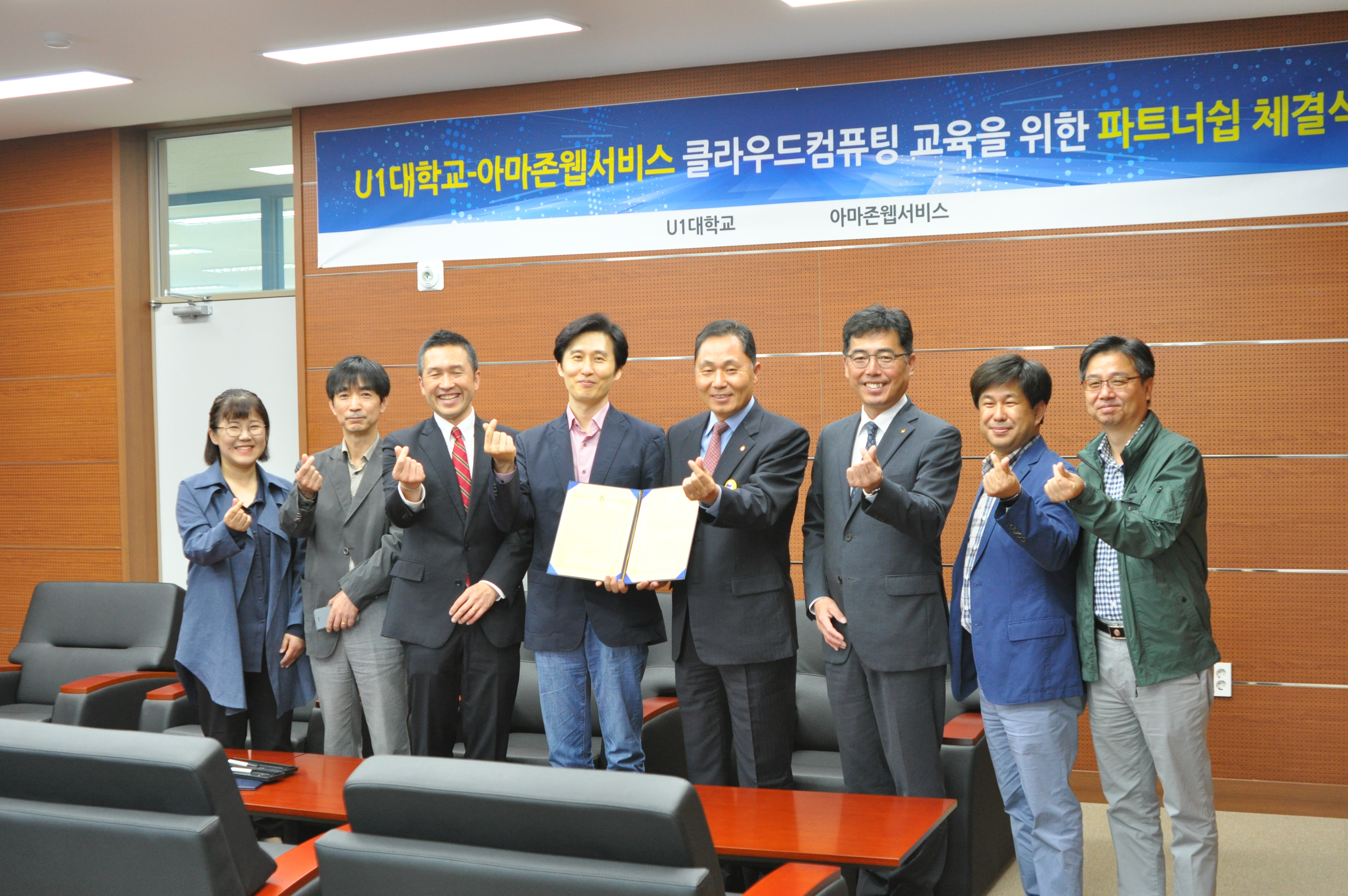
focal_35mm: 48
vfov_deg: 28.0
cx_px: 674
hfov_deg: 41.2
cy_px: 448
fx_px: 1795
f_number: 4
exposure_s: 1/60
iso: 800
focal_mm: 32
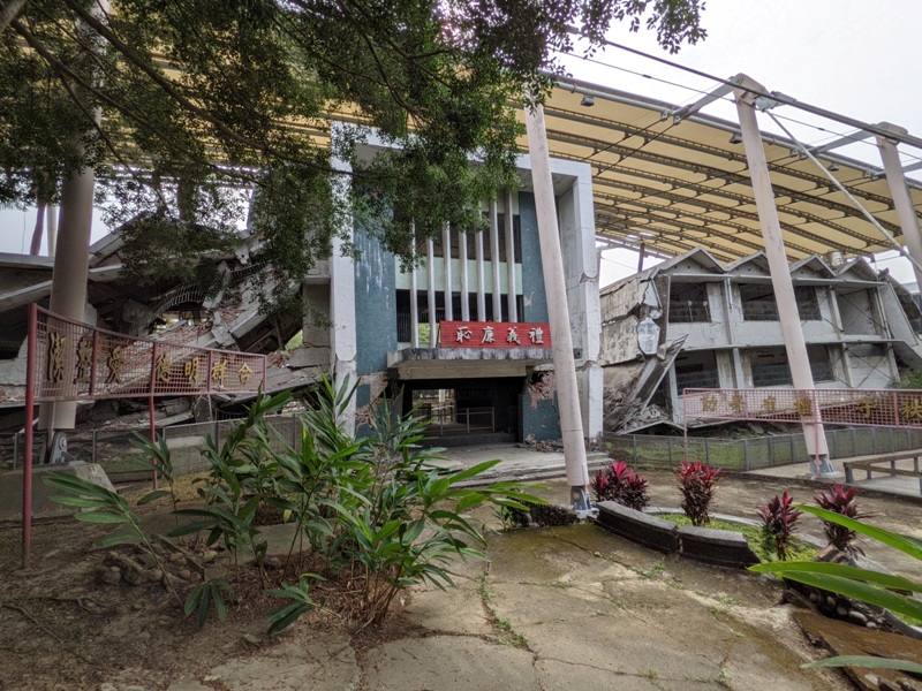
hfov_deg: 94.5
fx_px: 426
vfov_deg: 78.1
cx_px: 461
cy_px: 346
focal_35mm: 16
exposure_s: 1/1078
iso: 36
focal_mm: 2.22
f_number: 2.2
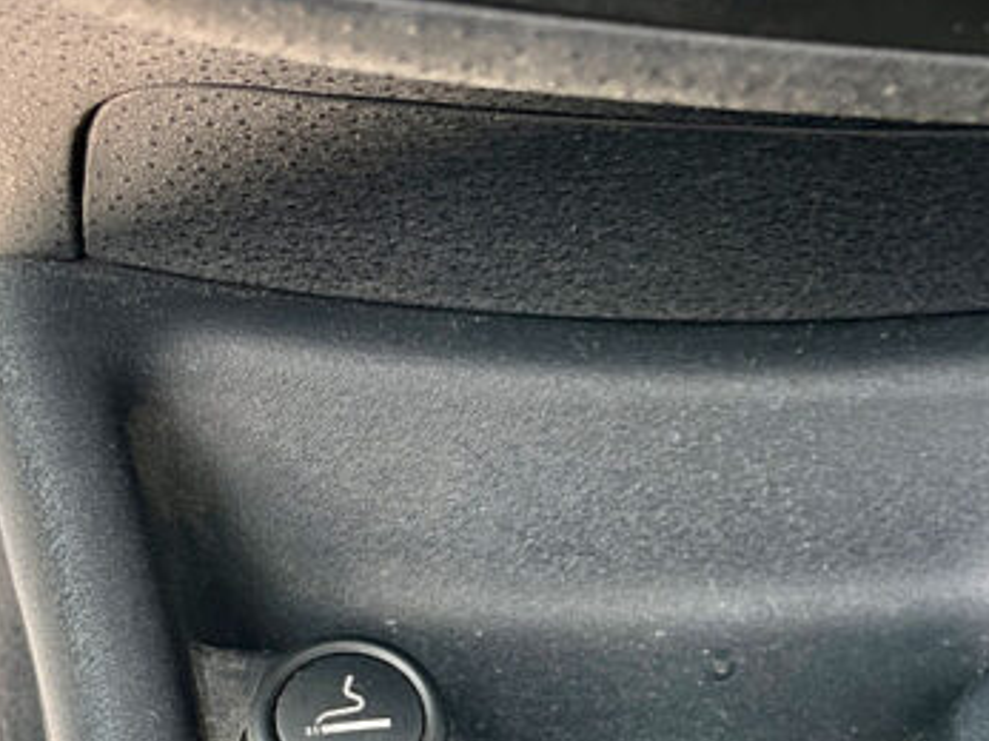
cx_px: 584
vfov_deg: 23.1
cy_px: 798
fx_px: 1714
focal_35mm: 60
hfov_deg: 32.1
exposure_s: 1/129
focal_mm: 4.2
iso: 32
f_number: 1.6
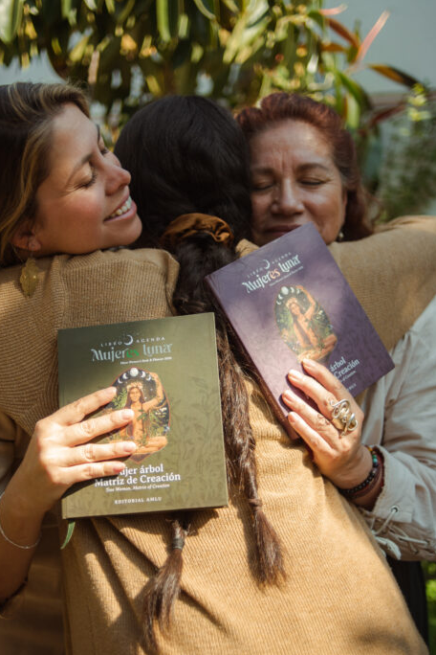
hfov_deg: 29.2
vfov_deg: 42.7
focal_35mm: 46
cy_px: 330
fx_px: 836
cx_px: 185
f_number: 2.2
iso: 100
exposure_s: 1/1600
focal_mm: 35
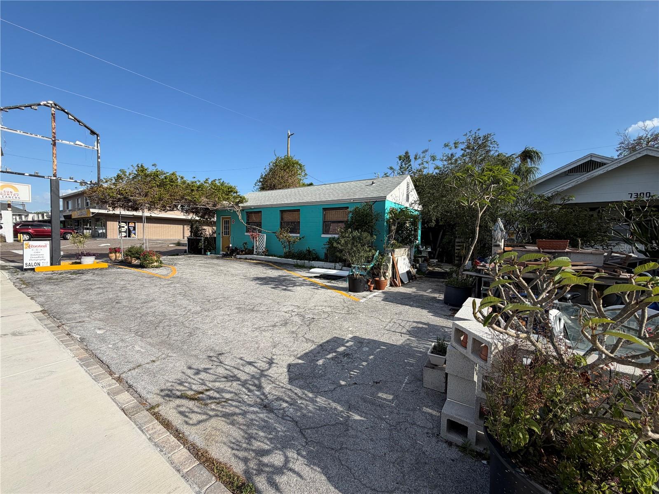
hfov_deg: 102.1
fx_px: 267
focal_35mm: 14
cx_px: 330
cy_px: 247
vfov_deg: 85.7
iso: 20
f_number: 2.2
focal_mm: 2.22
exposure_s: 1/799
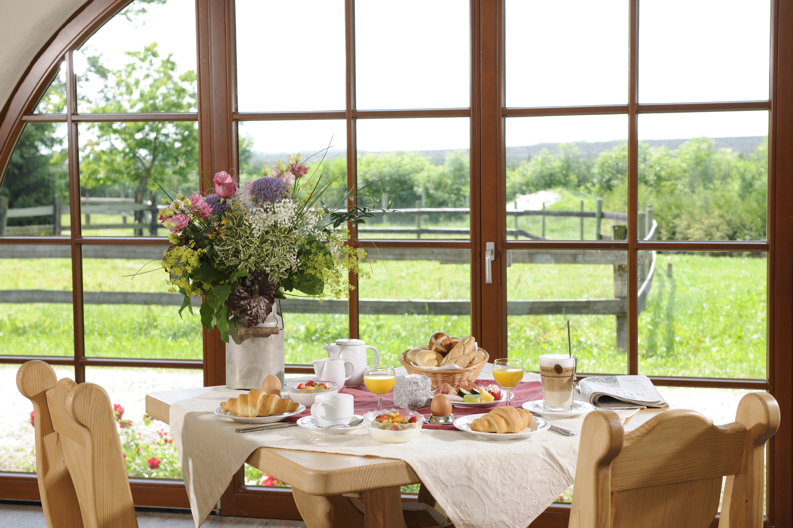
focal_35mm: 62
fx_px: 1366
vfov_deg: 21.9
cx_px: 396
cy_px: 264
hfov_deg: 32.4
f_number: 8
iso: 100
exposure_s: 1/40
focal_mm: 62
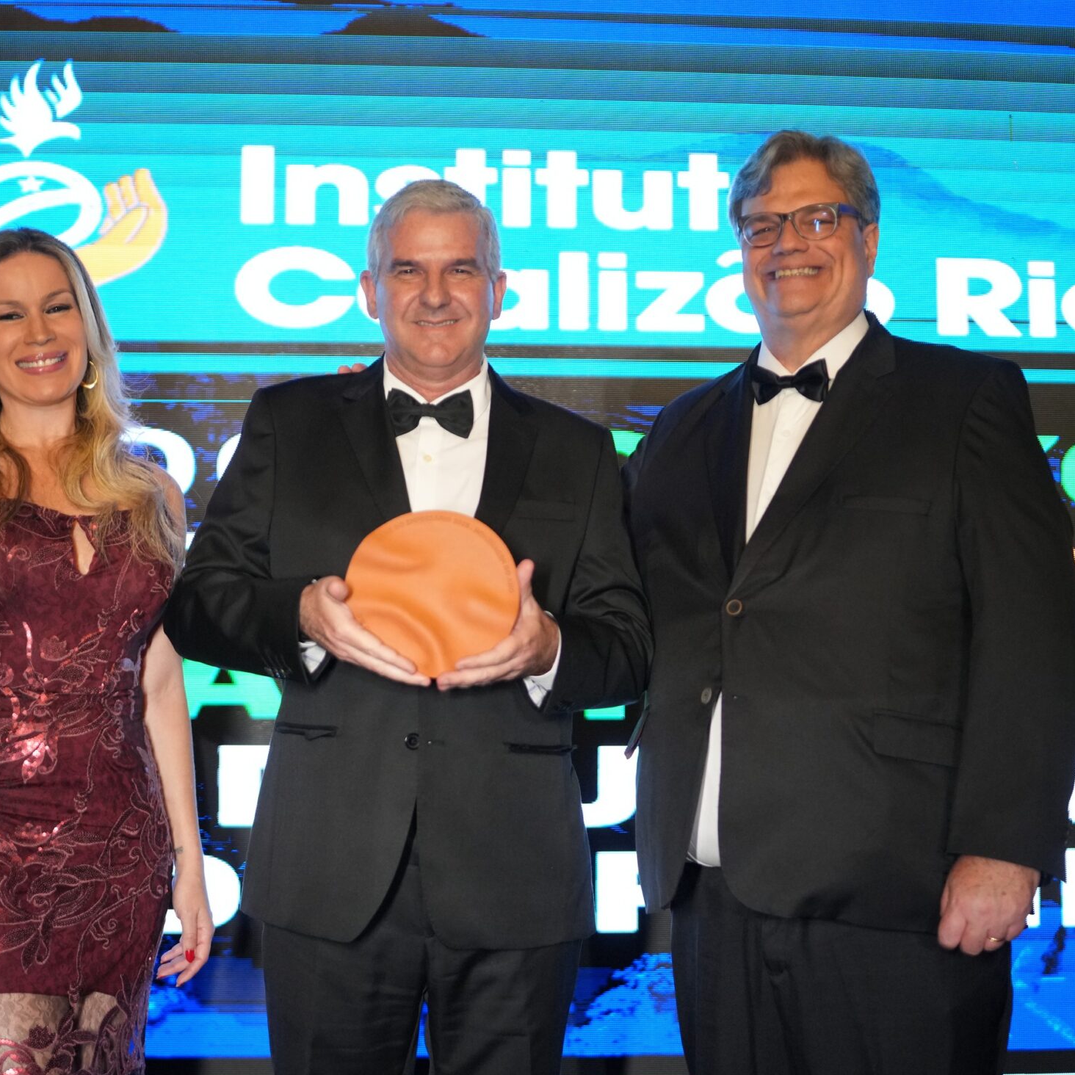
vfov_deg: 32.8
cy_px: 509
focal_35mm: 52
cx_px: 490
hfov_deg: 32.8
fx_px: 1827
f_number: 1.4
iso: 2500
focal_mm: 35
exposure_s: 1/1250
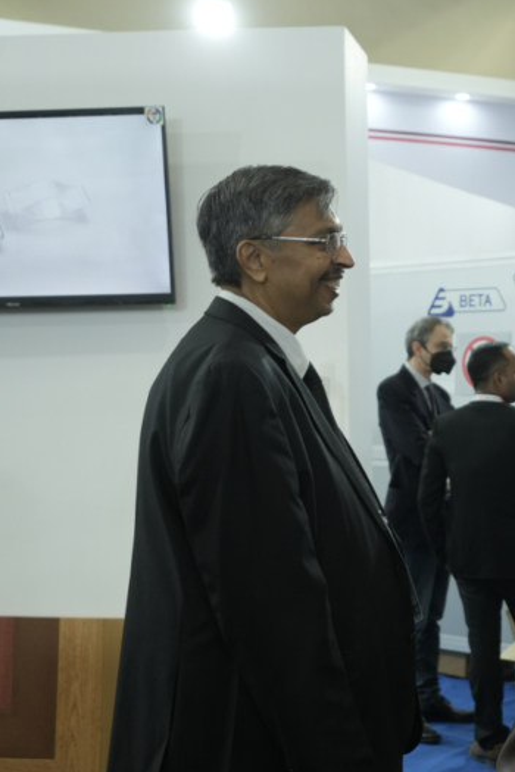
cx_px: 544
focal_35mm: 53
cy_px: 468
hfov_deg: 24.1
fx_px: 1137
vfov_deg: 37.4
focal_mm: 27
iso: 640
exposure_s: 1/200
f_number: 2.8
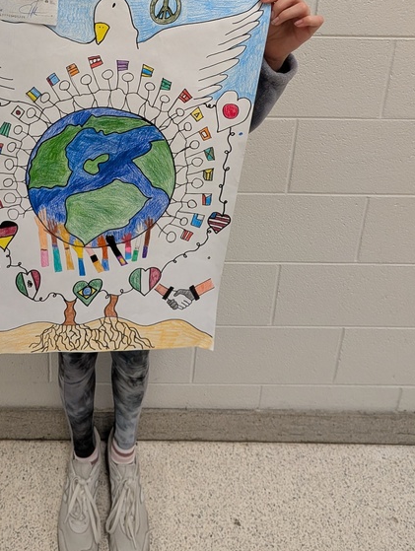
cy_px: 69
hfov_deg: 57.5
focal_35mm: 22
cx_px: 95
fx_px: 351
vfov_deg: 65.1
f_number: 1.7
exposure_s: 1/30
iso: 91
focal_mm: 2.02
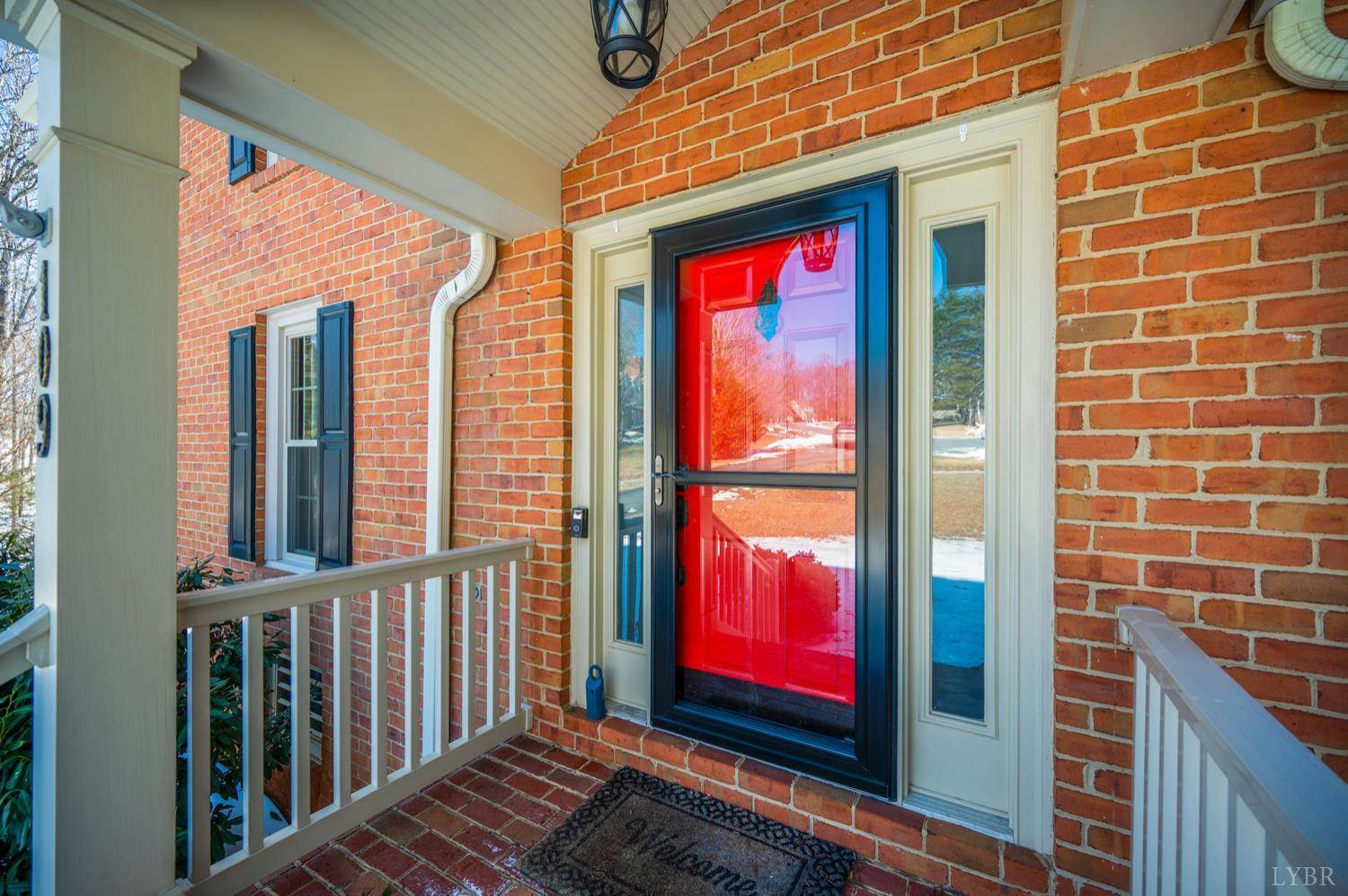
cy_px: 448
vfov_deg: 81.1
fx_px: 524
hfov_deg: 104.3
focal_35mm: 14
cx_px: 674
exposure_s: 1/125
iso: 100
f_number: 4
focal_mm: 14
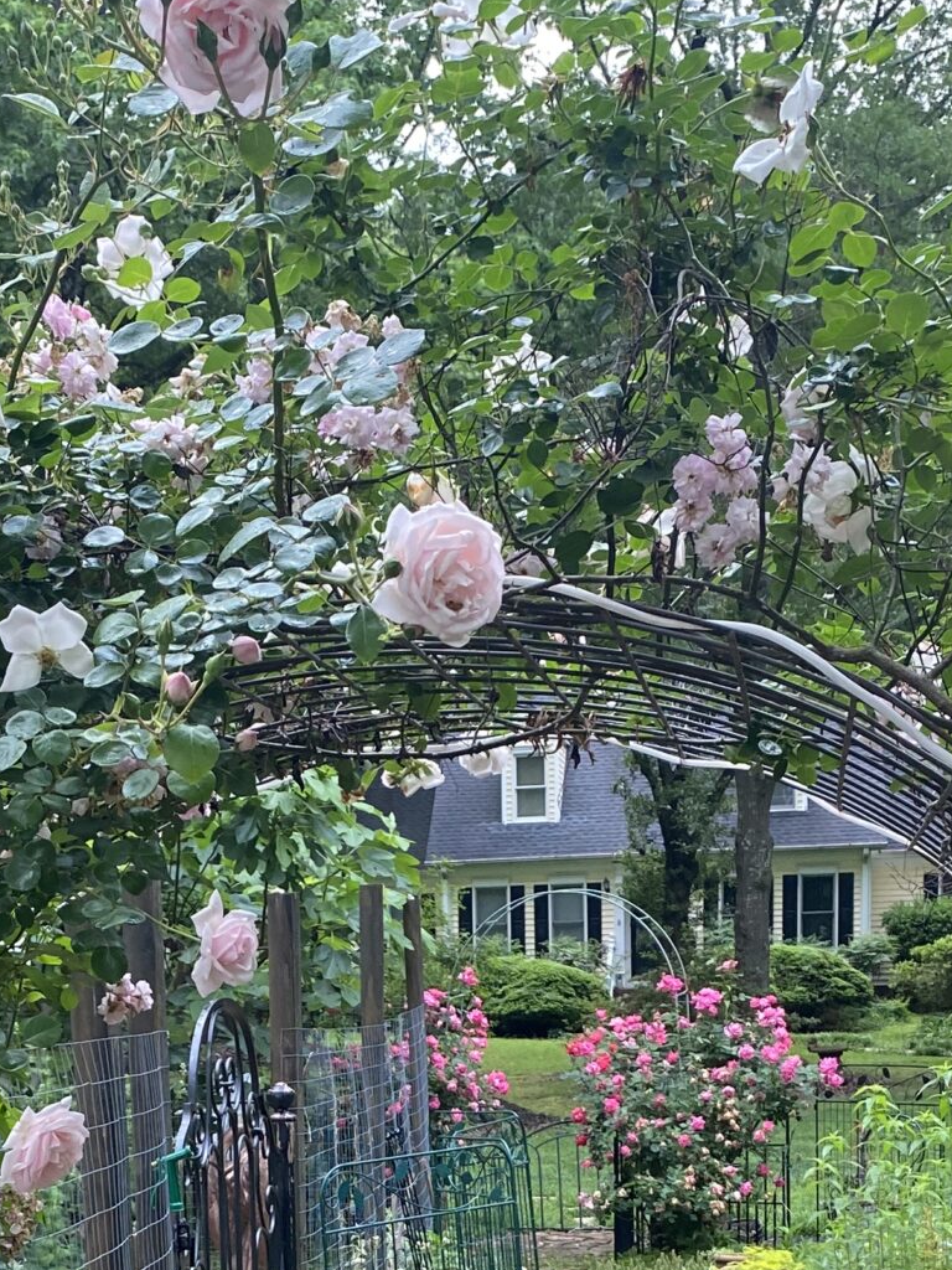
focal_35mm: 65
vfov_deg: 28.0
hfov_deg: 22.5
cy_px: 1286
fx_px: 2383
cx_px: 328
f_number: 1.8
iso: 80
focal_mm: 4.25
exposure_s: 1/121
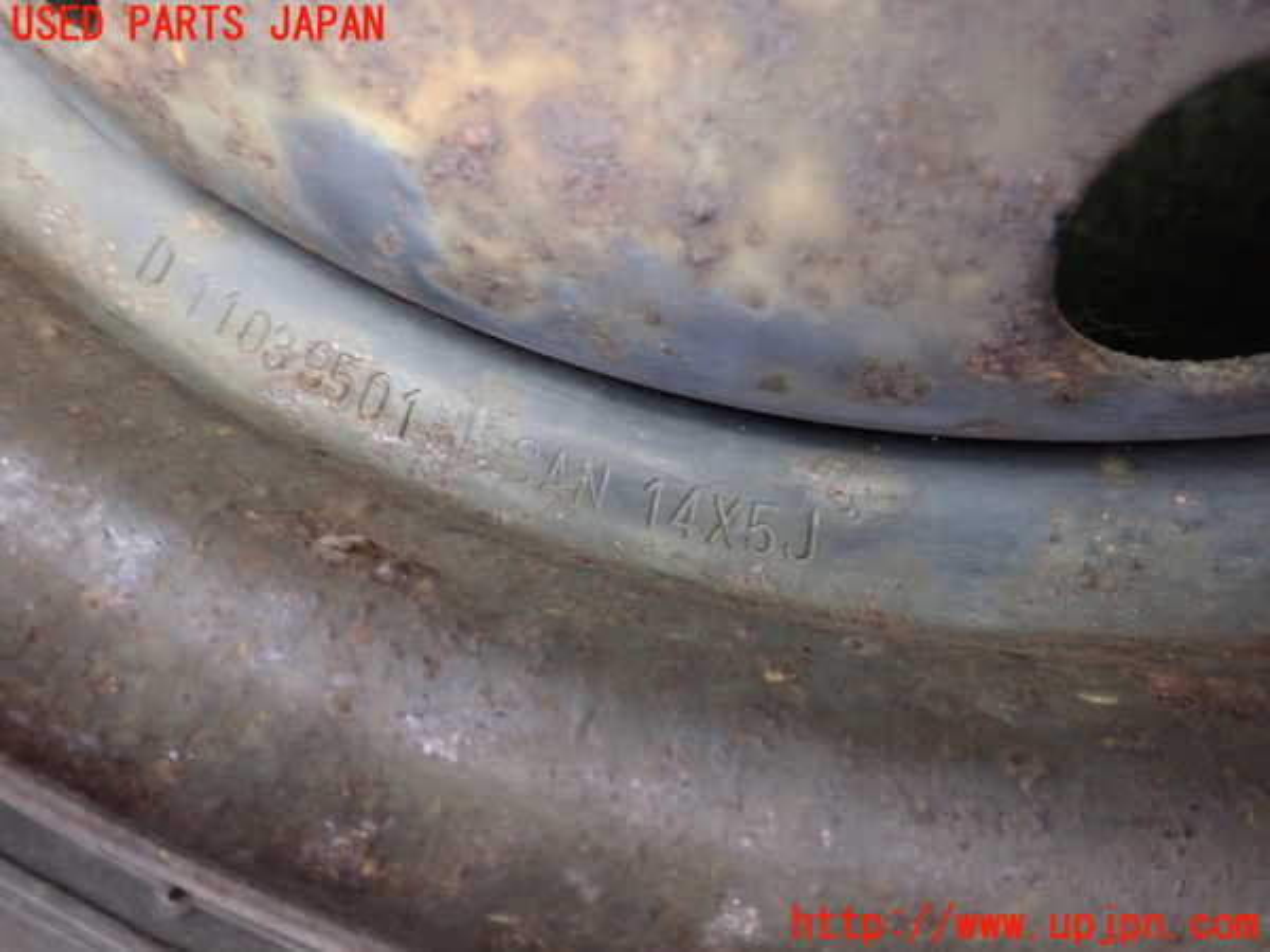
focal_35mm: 25
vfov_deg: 54.9
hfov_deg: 69.4
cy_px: 476
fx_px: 917
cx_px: 635
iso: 640
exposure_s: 1/30
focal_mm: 4.5
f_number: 2
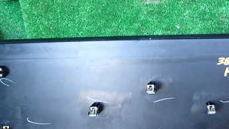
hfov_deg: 43.0
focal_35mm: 47
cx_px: 156
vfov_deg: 25.4
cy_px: 75
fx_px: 285
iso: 320
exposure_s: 1/30
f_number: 2
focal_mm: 4.5
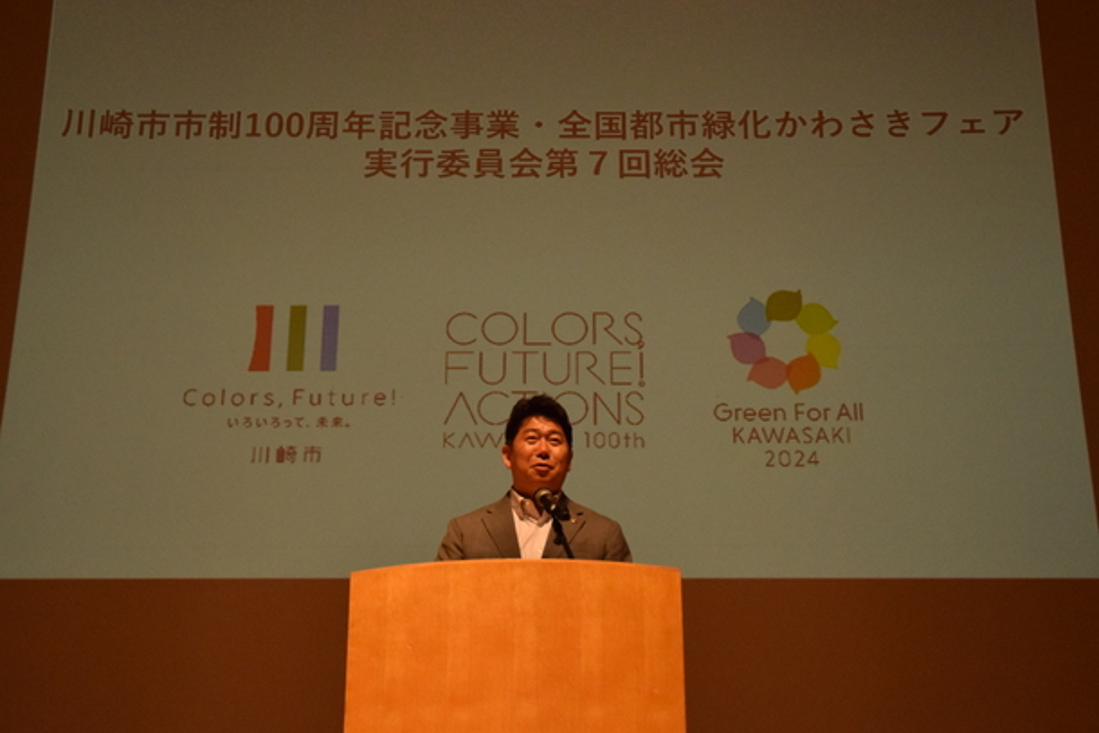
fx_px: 1740
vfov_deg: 23.8
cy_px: 366
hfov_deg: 35.0
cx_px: 550
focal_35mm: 57
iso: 2500
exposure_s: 1/400
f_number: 4.2
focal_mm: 38
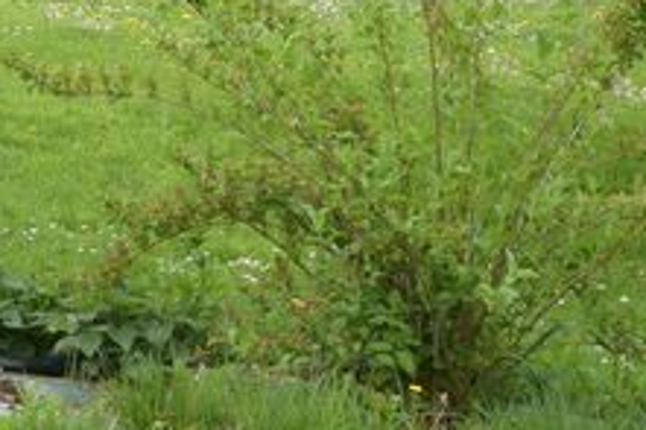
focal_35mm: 228
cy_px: -139
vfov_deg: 6.0
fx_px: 4088
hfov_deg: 8.9
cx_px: -199
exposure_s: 1/250
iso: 320
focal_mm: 42
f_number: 8
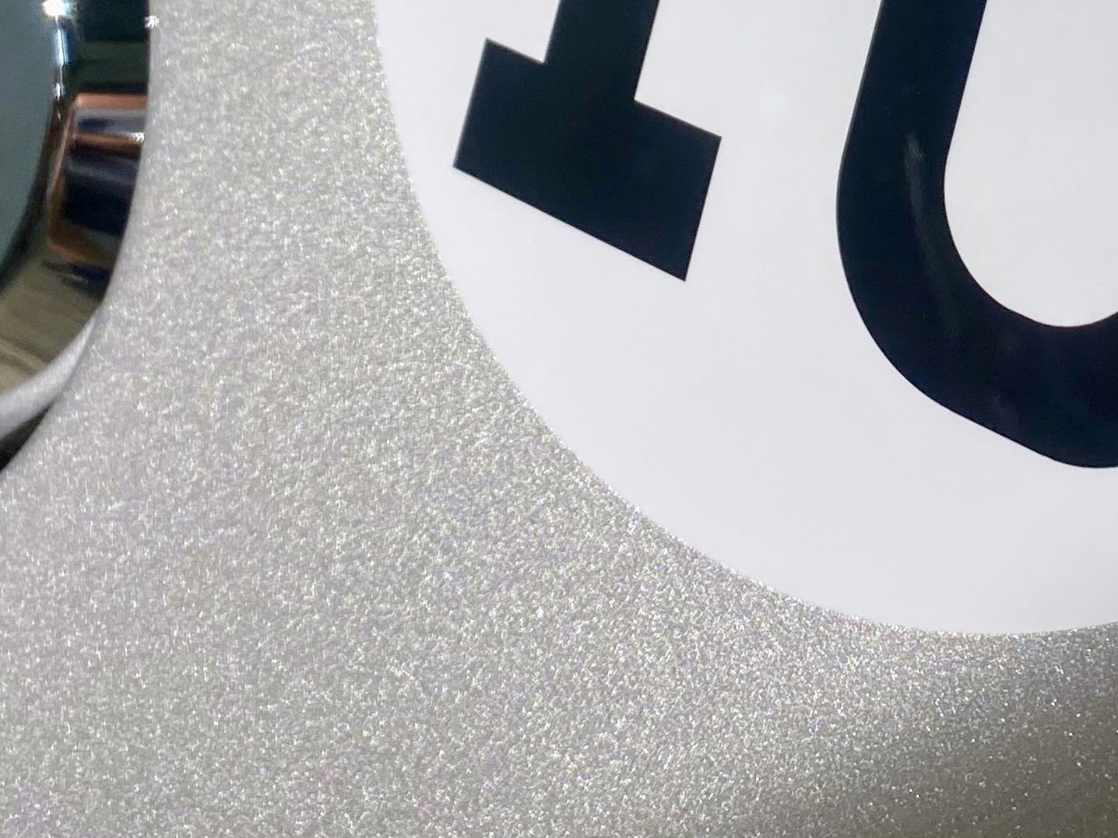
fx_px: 2358
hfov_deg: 25.9
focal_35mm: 73
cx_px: 990
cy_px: -170
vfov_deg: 19.0
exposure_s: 1/120
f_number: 1.8
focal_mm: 4.25
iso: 50
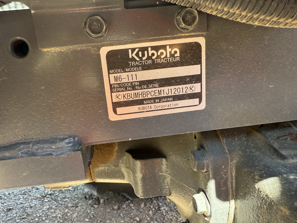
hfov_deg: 71.6
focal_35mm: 24
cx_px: 148
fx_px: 206
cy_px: 112
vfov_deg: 56.8
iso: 125
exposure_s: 1/113
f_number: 2.2
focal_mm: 2.22
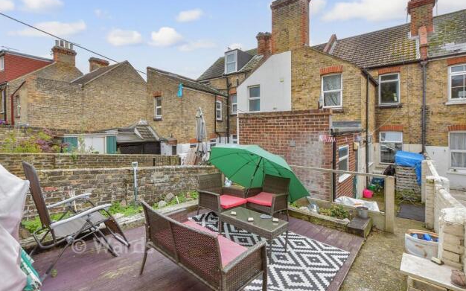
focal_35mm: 16
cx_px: 230
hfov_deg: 97.8
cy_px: 134
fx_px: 203
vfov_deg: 71.1
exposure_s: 1/100
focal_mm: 10
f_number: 8
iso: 200
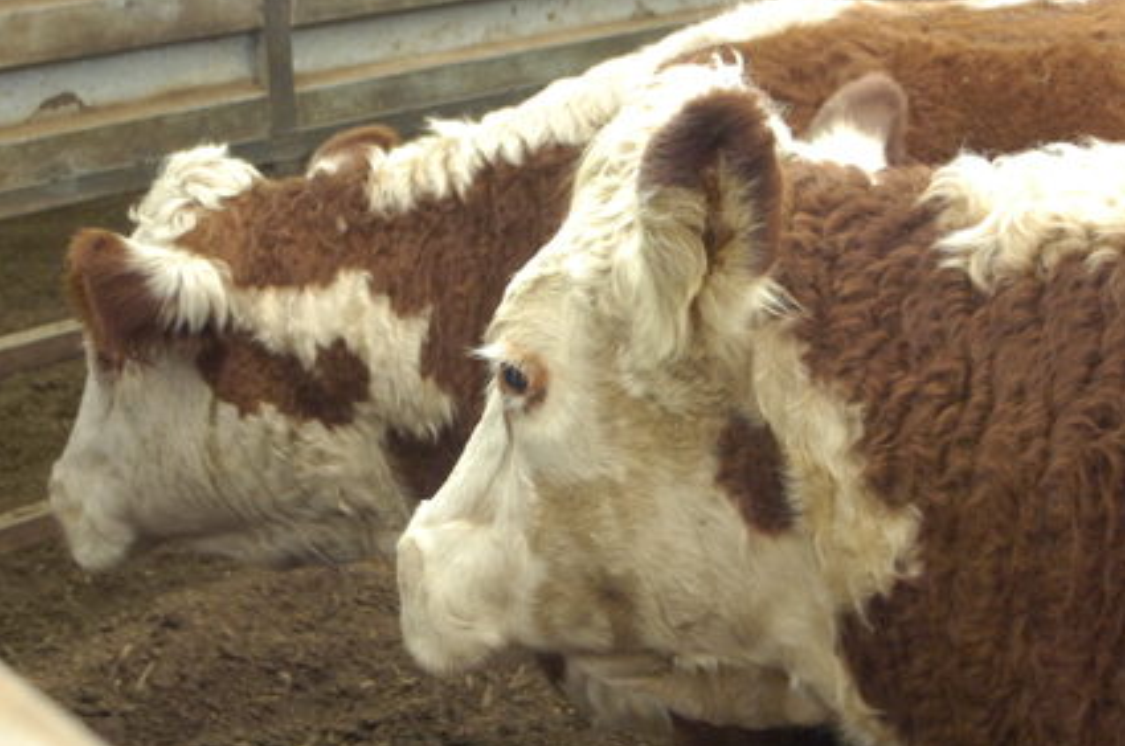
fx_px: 1716
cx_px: 622
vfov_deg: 24.5
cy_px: 398
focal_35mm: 55
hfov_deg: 36.3
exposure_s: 1/15
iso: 1250
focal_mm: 26
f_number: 4
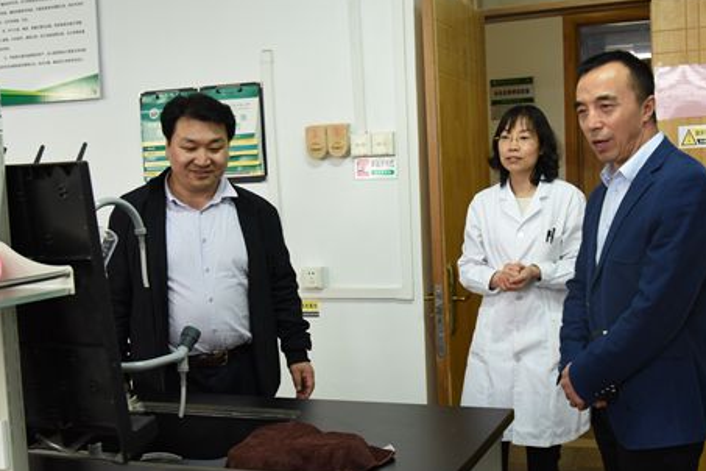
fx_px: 882
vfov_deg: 29.9
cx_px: 408
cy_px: 254
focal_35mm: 45
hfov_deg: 43.5
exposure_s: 1/50
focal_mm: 34
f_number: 6.3
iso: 1250
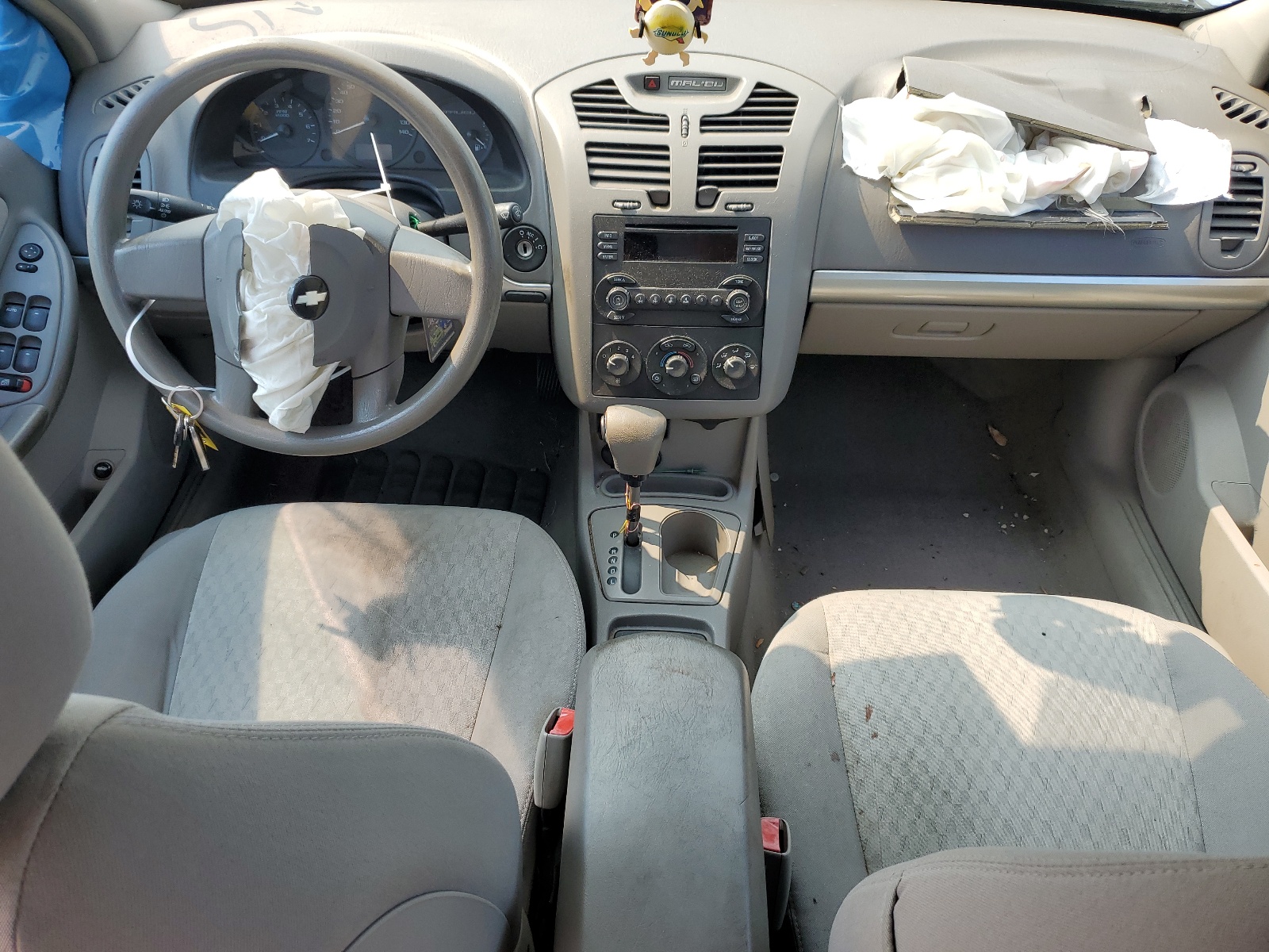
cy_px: 476
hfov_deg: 67.3
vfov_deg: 53.1
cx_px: 634
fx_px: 953
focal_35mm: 26
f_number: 1.5
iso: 50
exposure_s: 1/556
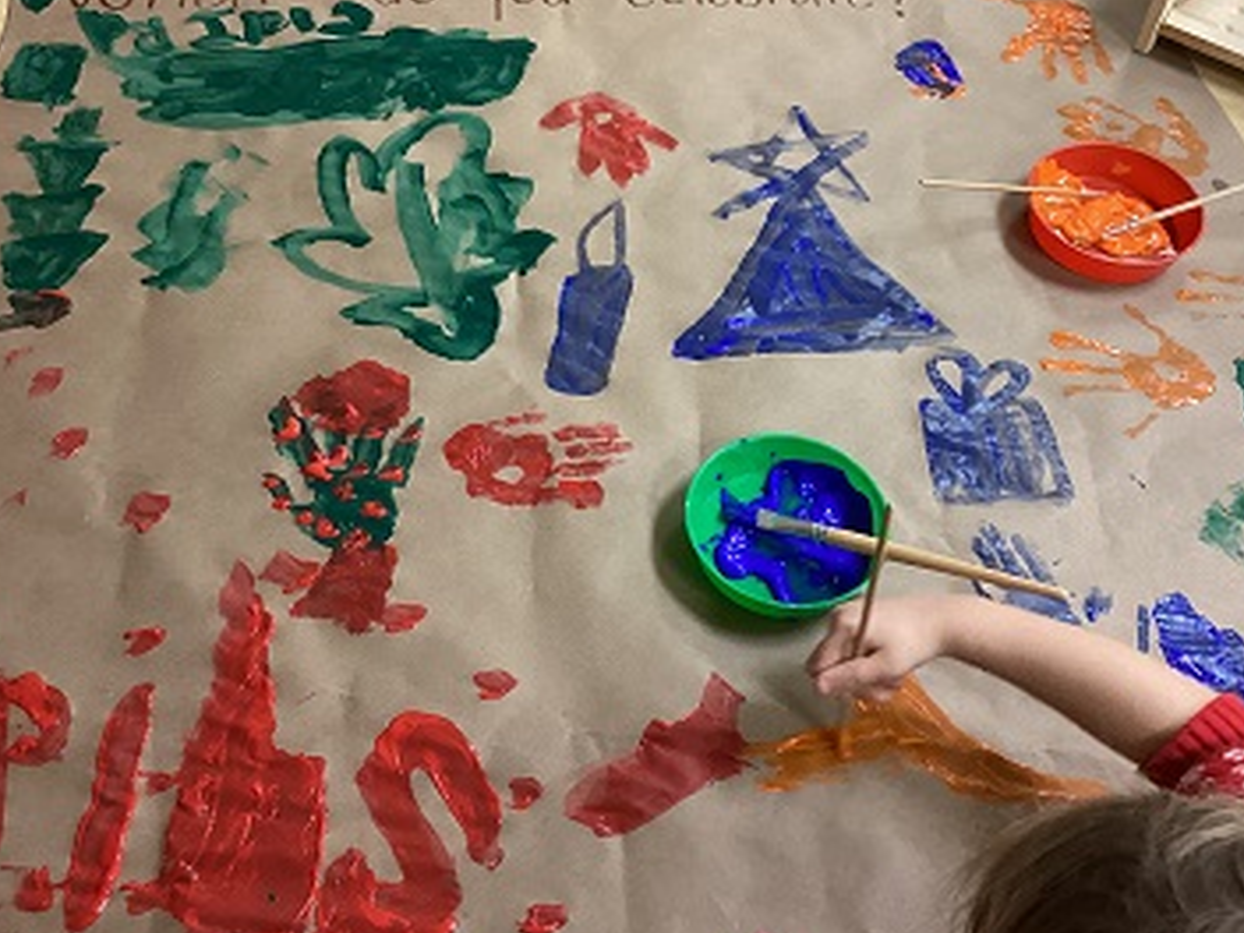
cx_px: 629
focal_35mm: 44
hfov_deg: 42.9
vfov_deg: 32.8
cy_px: 401
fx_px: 1581
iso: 320
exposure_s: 1/50
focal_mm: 3.3
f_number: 2.4
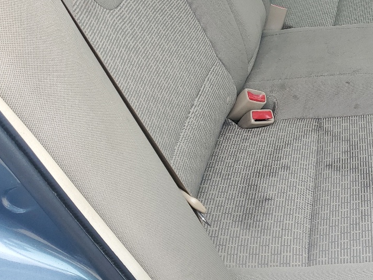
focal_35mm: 58
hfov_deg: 30.9
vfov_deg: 24.8
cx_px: 368
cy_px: 54
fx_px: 625
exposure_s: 1/333
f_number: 1.5
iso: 50
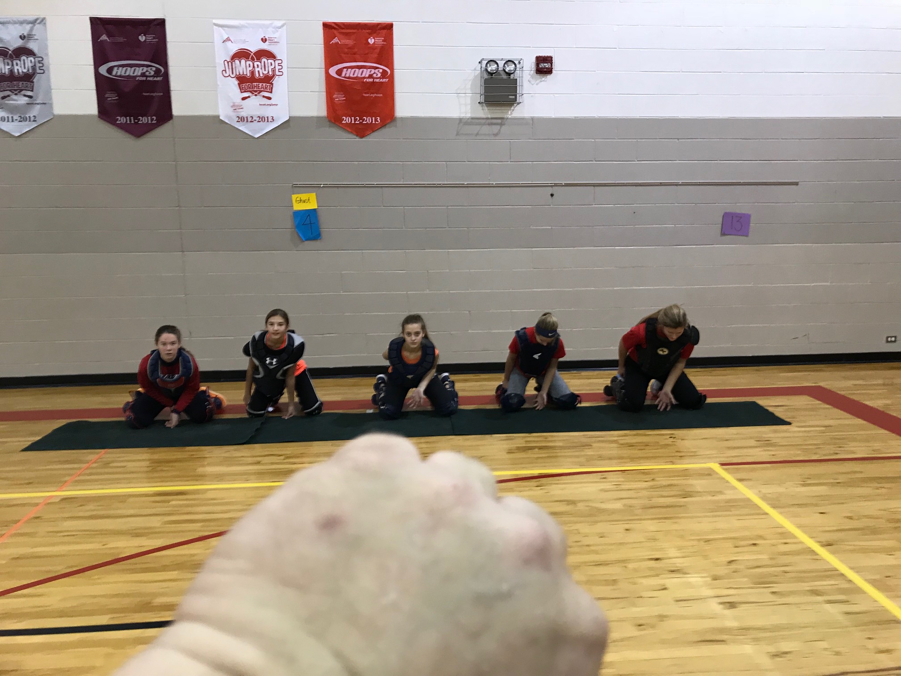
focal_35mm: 28
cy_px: 338
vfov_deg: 49.7
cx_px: 450
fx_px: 729
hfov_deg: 63.4
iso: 40
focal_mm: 3.99
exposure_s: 1/24
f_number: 1.8
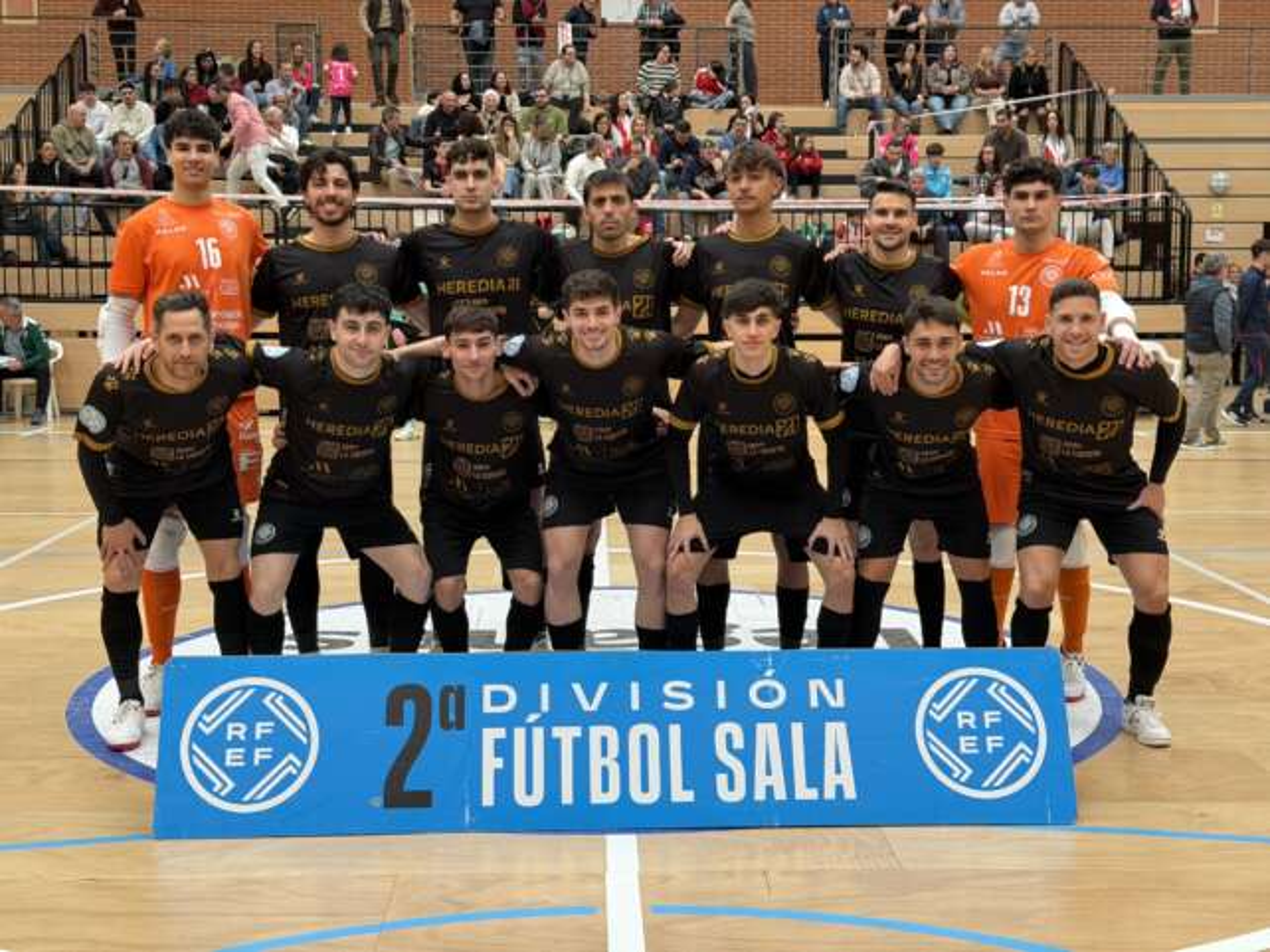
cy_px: 476
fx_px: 1760
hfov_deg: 39.7
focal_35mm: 48
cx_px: 635
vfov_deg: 30.2
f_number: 1.78
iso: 64
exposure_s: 1/121
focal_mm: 6.76
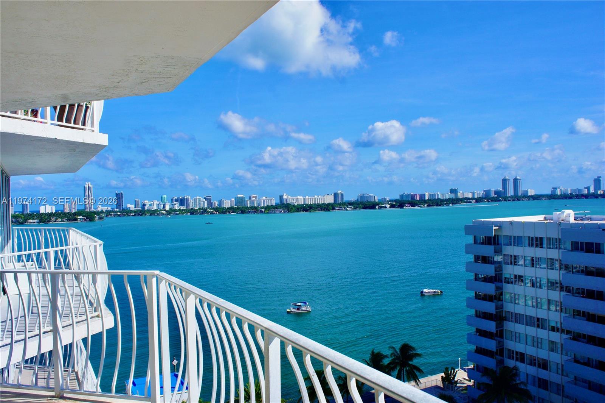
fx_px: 504
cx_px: 302
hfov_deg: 62.0
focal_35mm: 30
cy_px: 202
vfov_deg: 43.5
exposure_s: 1/250
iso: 200
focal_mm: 20
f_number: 11
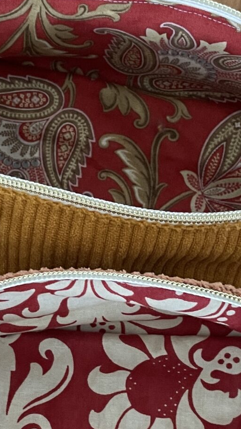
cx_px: 76
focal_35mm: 79
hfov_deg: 15.2
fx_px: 898
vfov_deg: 26.6
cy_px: 309
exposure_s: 1/36
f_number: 1.6
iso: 640
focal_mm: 4.2
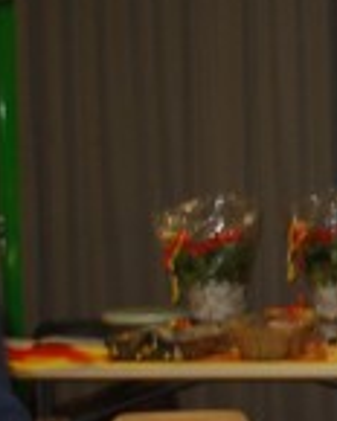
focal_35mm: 191
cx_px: 1213
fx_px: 2381
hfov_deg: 6.8
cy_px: 340
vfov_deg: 10.1
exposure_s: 1/60
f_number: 4
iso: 220
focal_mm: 22
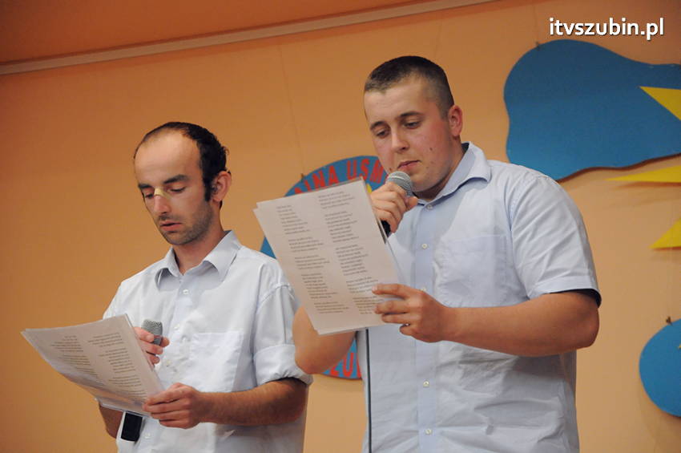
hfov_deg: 13.1
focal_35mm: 158
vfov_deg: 8.7
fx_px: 2976
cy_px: 226
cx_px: 340
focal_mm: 105
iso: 2500
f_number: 5.6
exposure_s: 1/80
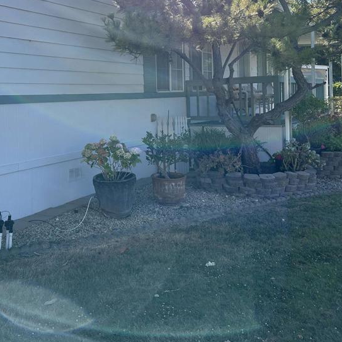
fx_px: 447
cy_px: 107
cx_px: 100
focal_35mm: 40
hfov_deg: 41.0
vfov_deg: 41.2
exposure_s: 1/1562
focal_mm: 6.86
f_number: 1.78
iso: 80
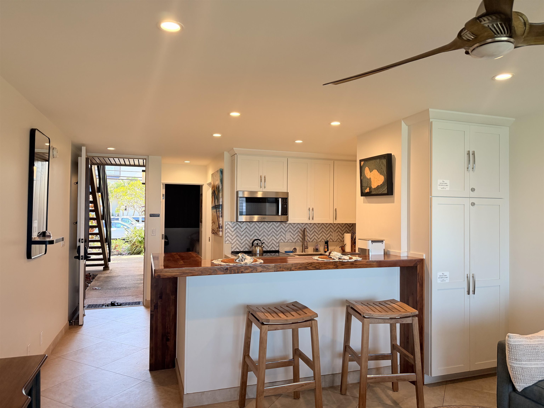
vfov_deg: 56.8
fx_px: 377
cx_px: 272
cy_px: 204
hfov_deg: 71.6
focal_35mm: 24
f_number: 1.78
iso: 160
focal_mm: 6.76
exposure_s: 1/193
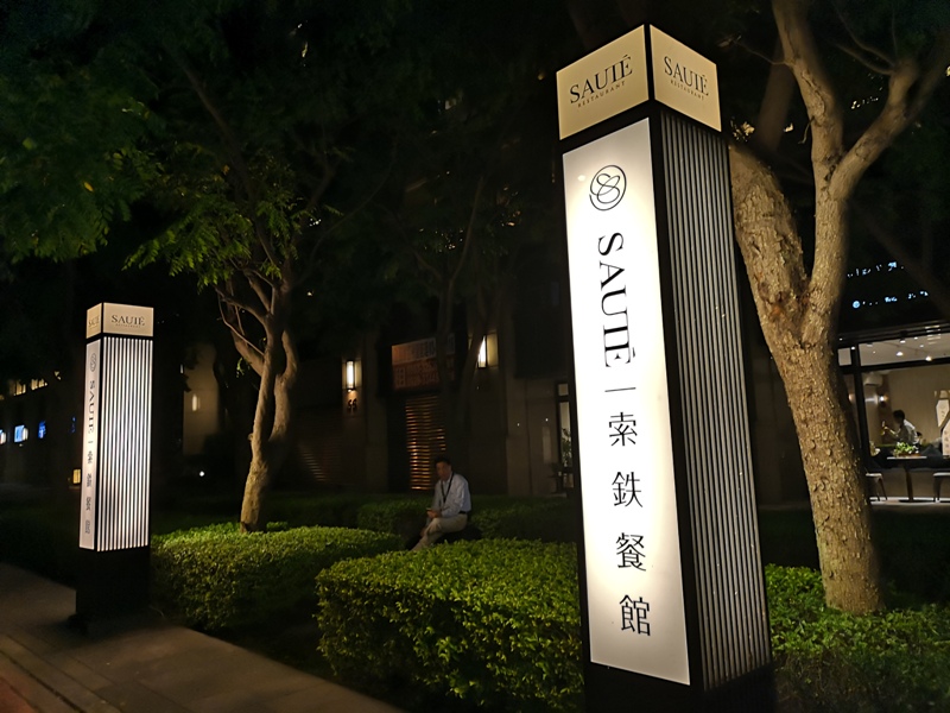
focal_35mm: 27
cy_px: 356
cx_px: 475
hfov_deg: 65.3
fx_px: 741
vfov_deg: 51.4
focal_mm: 3.95
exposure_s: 1/100
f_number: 1.8
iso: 100
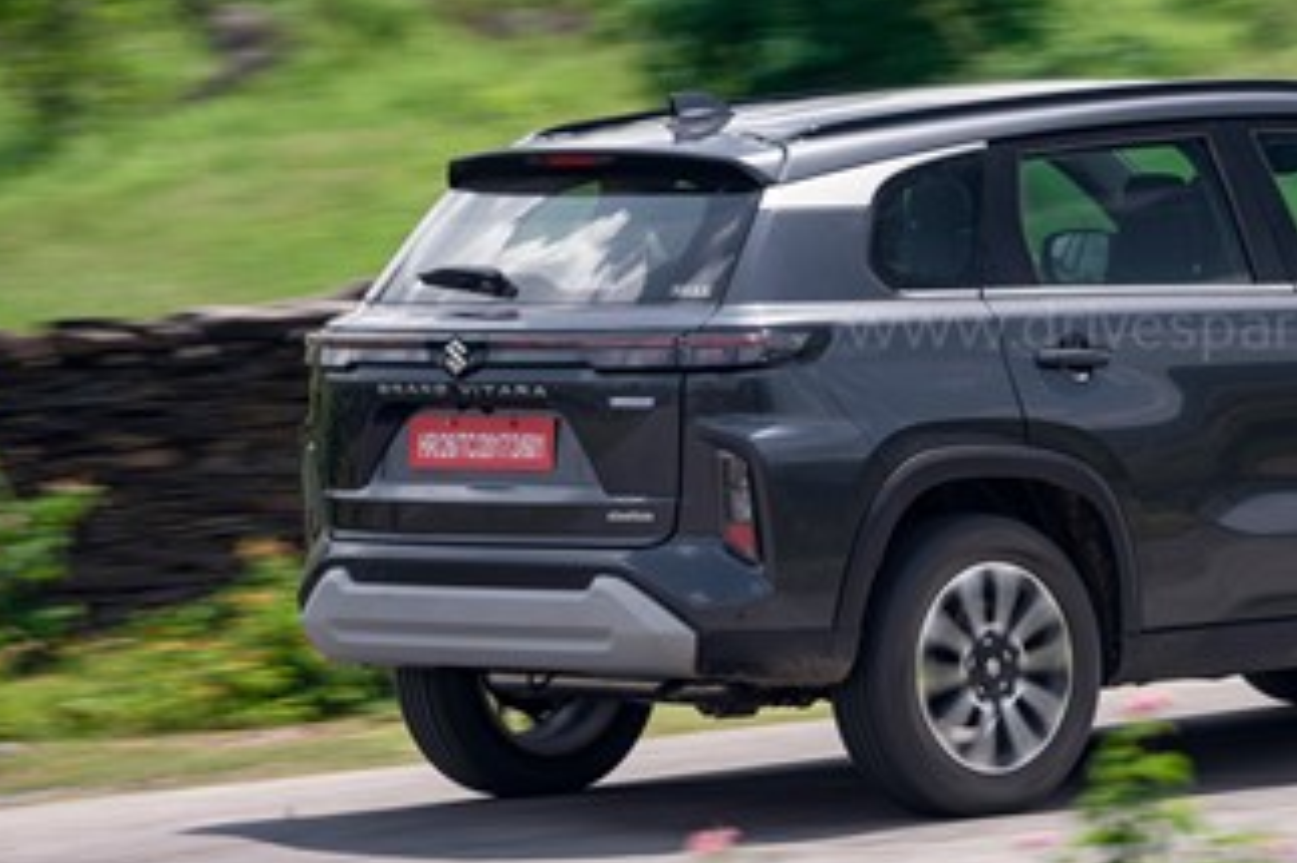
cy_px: 329
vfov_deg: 4.6
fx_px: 10694
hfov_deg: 6.9
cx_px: 1156
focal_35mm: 297
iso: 50
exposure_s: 1/50
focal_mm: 160
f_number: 14
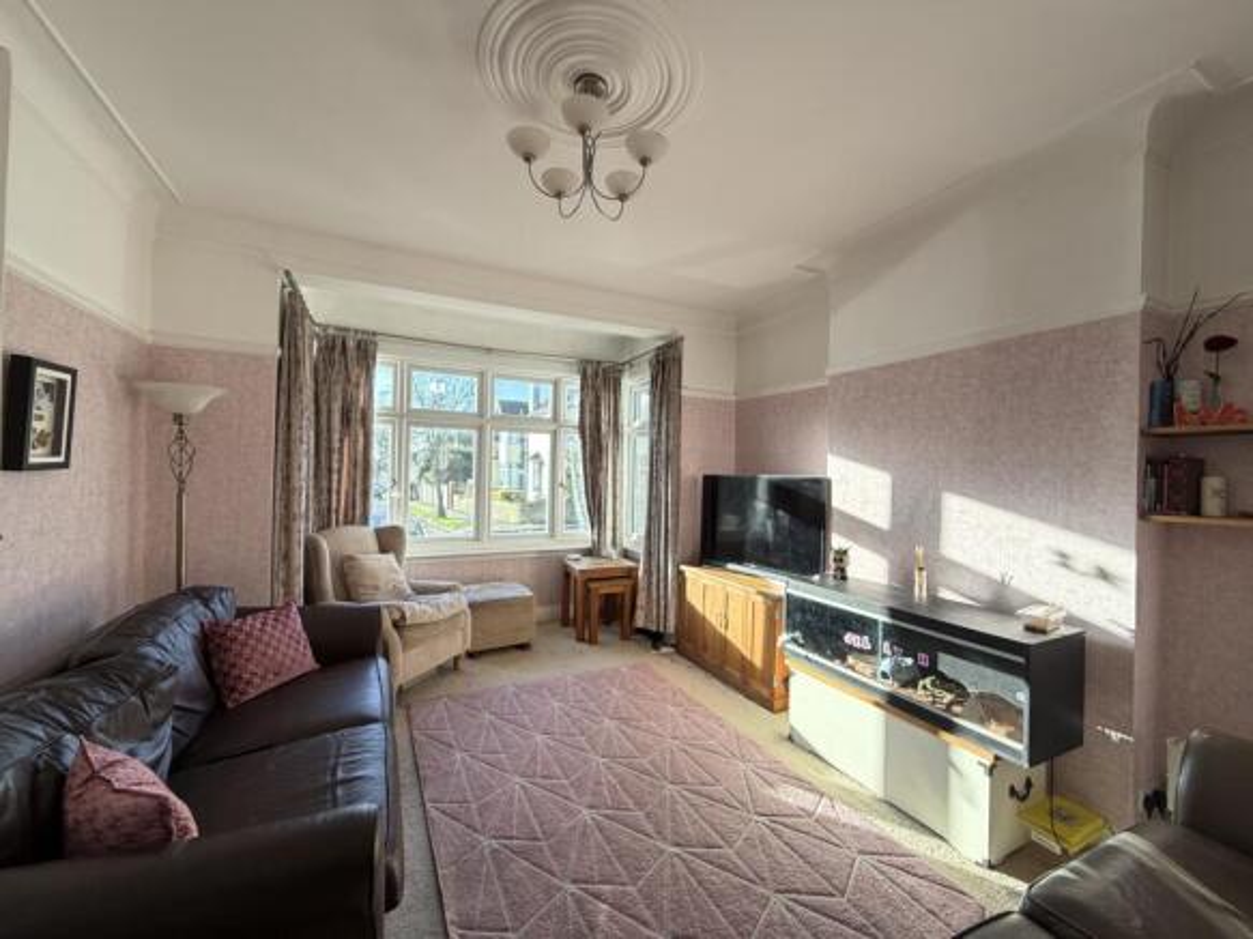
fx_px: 507
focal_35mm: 14
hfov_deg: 102.1
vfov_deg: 85.7
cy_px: 470
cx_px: 626
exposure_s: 1/121
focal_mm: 2.22
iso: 200
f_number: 2.2
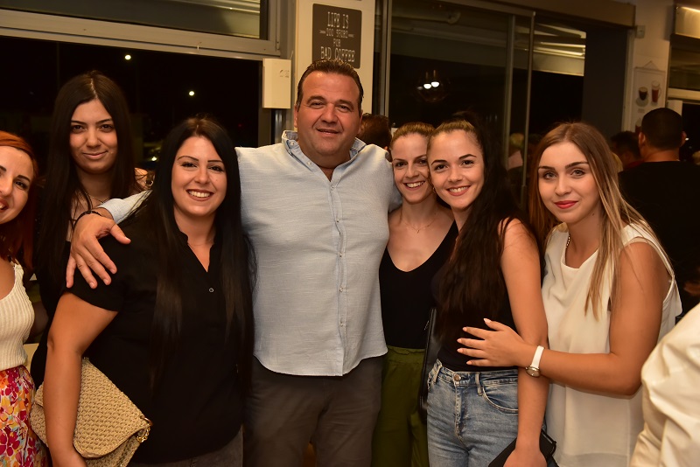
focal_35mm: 38
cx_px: 350
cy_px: 234
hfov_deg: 50.7
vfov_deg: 35.1
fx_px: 739
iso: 1600
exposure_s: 1/200
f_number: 5
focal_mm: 38
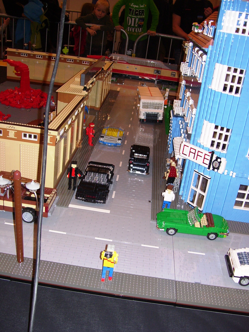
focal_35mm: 36
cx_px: 124
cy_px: 166
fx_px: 345
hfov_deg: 39.7
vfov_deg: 51.4
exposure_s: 1/60
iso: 80
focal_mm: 6
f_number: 2.7
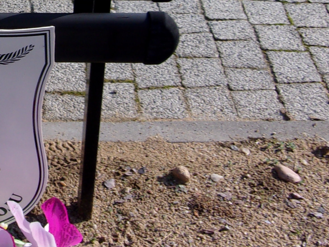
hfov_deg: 20.9
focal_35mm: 88
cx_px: -57
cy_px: -16
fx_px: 837
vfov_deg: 16.3
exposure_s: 1/80
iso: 80
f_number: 10.8
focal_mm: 5.1
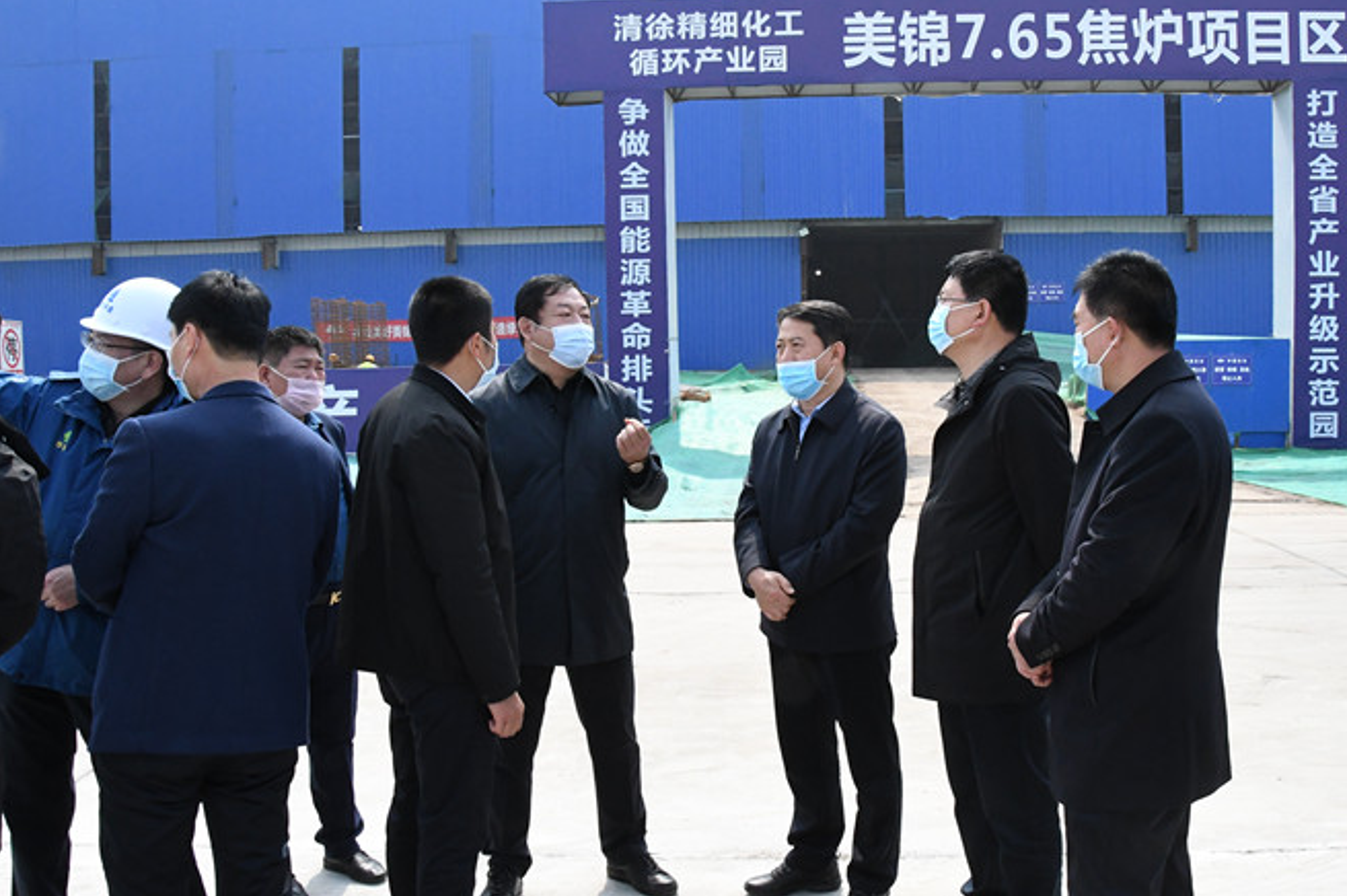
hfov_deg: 56.8
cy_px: 441
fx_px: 1234
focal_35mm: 33
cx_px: 804
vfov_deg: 39.9
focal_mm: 18
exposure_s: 1/1000
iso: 3200
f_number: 16
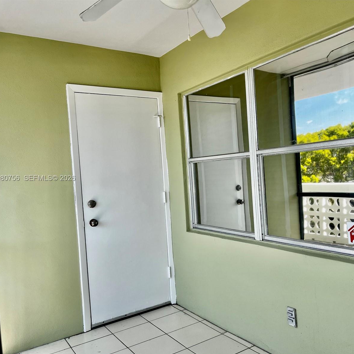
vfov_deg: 52.5
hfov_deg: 52.0
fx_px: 359
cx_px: 221
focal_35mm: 31
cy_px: 178
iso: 50
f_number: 1.5
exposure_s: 1/853
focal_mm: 5.7
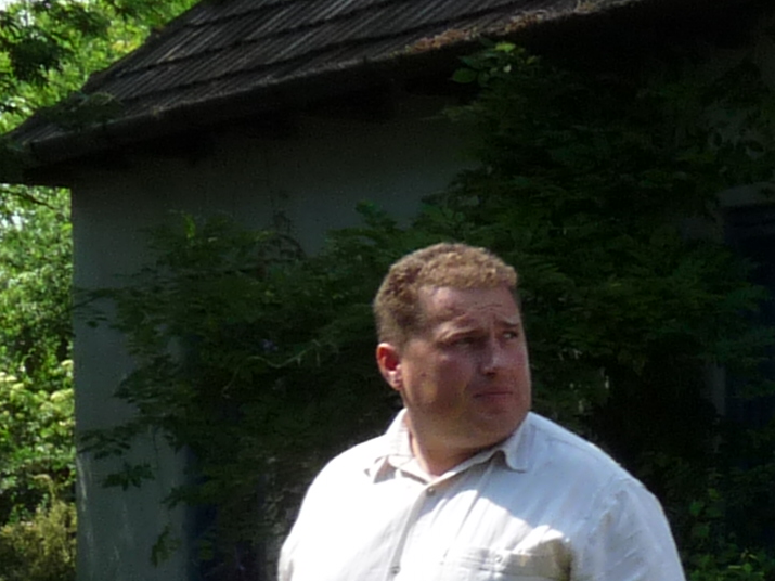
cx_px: 1455
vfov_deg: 10.0
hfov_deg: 12.1
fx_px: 3313
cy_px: 415
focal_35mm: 148
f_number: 5
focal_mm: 5.2
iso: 100
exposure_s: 1/200
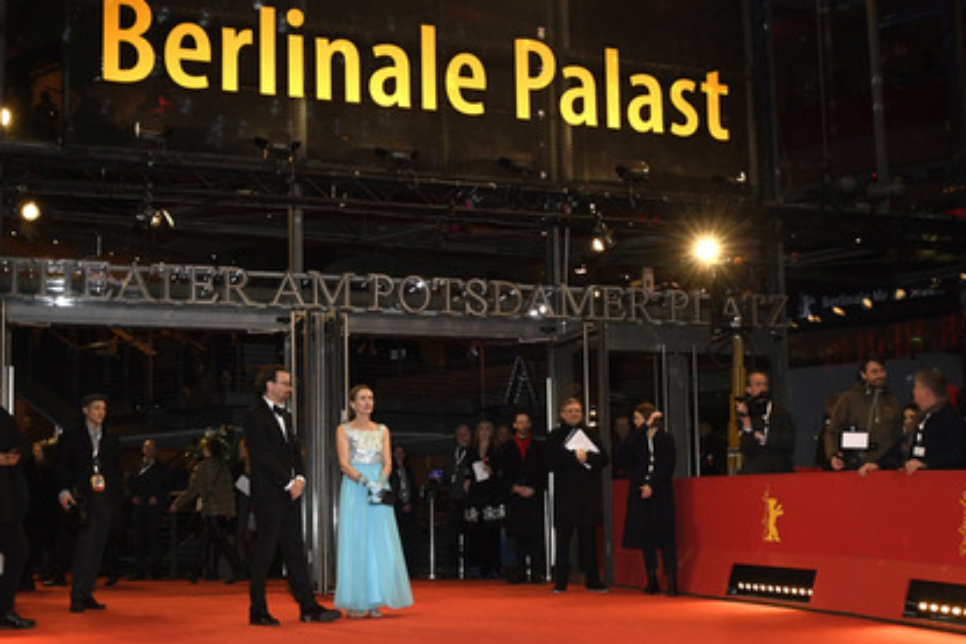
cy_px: 336
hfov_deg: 67.3
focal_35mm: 27
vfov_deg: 47.9
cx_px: 510
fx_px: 724
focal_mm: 17
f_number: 6.3
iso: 1000
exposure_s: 1/250
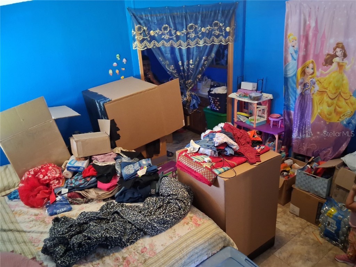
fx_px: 267
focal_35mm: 26
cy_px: 134
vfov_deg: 53.1
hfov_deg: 67.3
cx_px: 178
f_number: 1.8
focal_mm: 3.98
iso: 640
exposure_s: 1/24
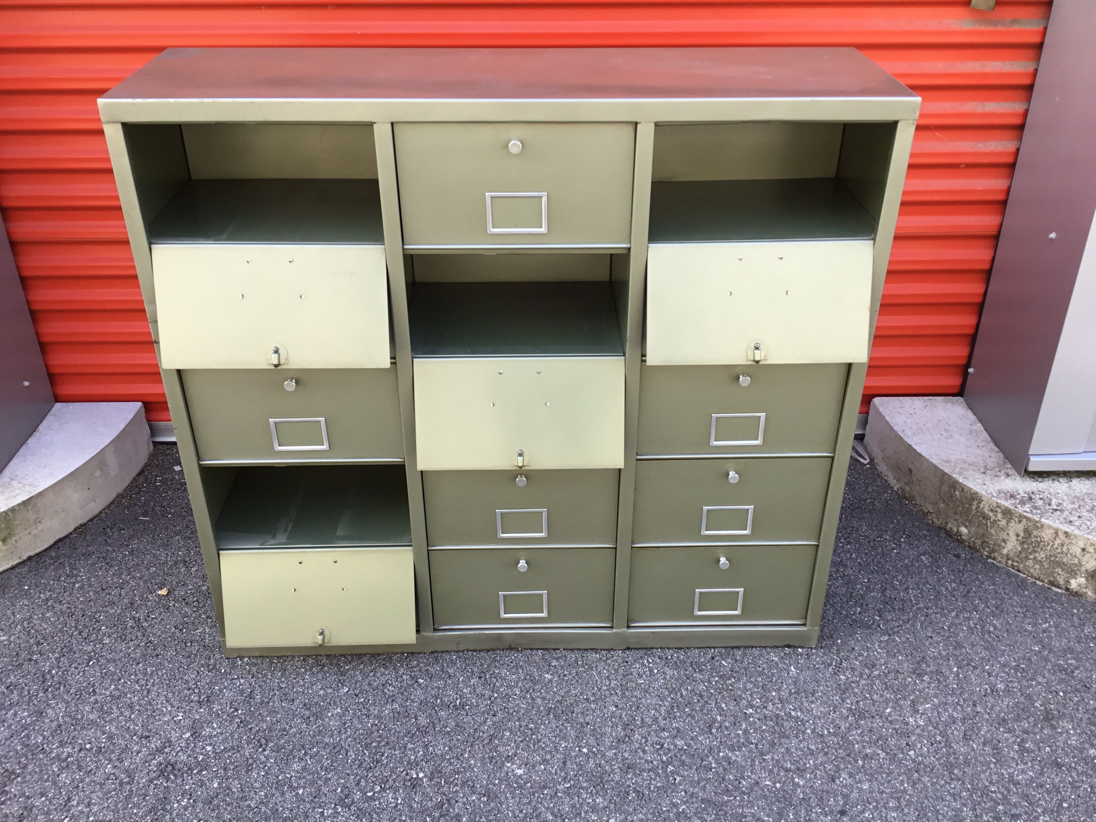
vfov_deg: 45.4
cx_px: 548
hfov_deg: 58.4
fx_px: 982
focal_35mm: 31
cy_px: 411
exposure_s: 1/119
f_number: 2.4
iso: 25
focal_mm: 3.3
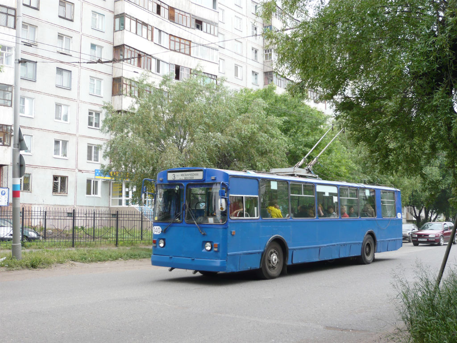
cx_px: 228
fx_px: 568
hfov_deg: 43.9
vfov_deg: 33.6
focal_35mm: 43
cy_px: 172
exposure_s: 1/250
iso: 100
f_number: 3.4
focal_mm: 7
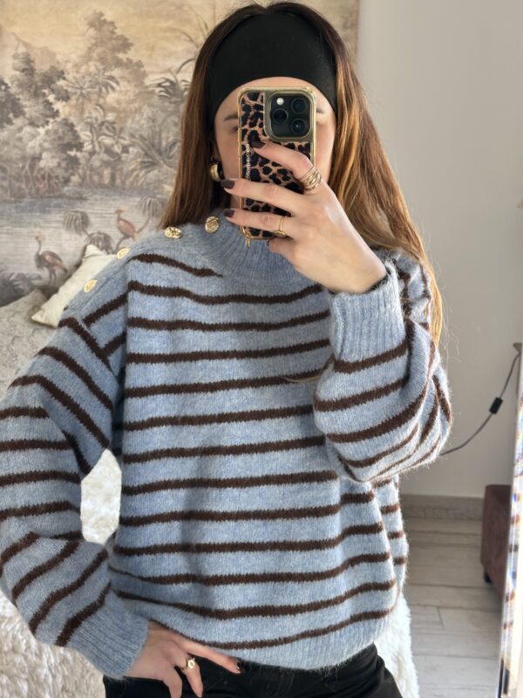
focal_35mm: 48
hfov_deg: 30.3
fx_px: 967
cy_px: 349
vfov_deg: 39.7
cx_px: 262
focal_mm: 6.86
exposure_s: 1/60
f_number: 1.78
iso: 100
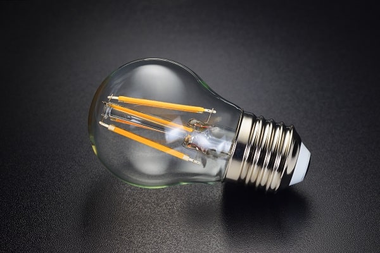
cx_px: 190
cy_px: 126
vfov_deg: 13.7
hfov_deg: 20.4
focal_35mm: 100
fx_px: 1055
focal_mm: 100
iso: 100
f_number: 13
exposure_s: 1/125
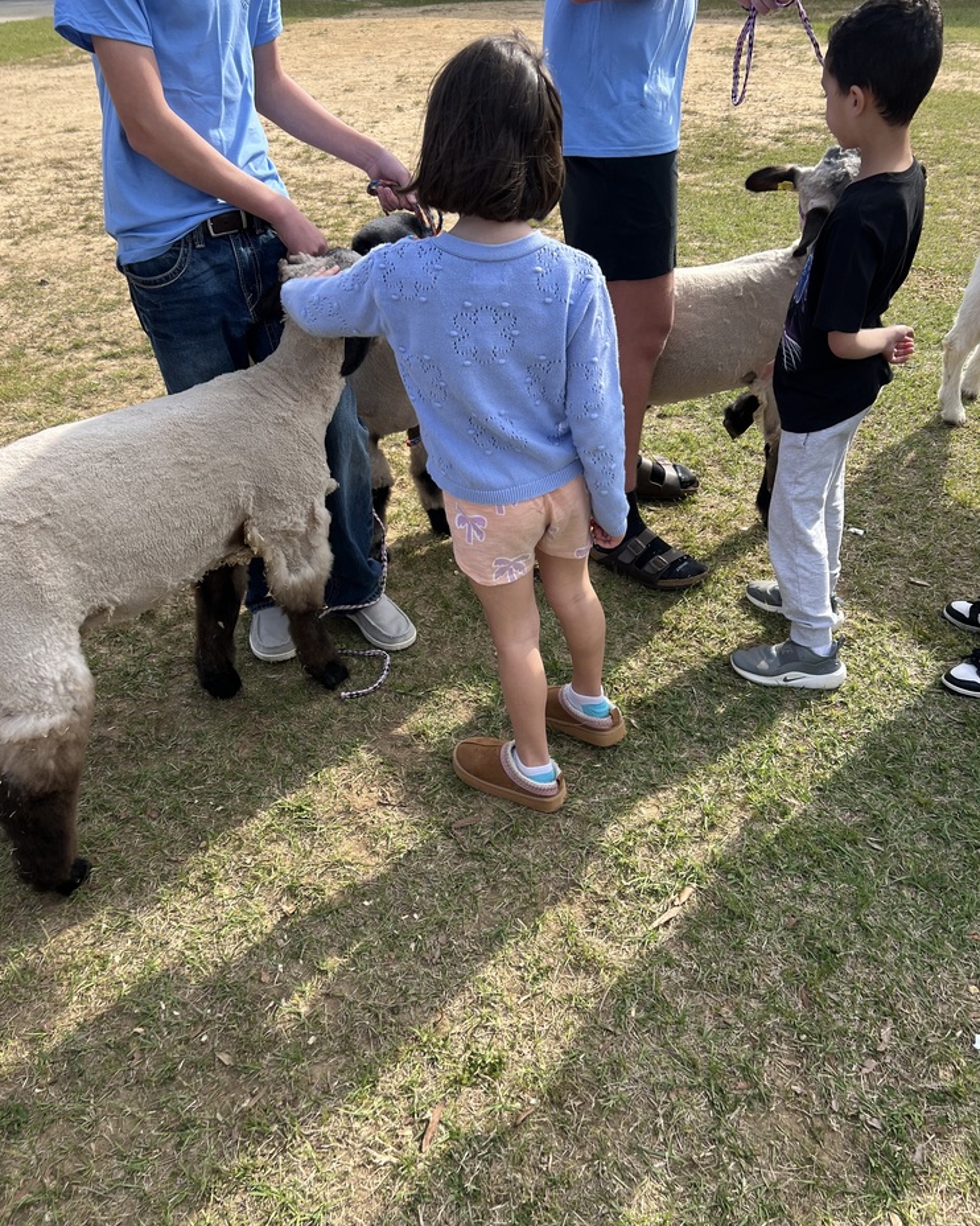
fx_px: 1015
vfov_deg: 62.2
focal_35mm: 28
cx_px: 479
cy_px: 614
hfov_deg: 51.5
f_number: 1.5
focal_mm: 5.7
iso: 50
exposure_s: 1/1724
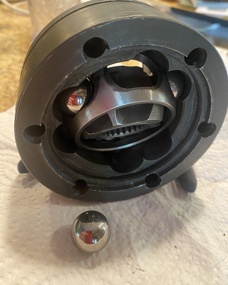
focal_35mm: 28
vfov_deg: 62.1
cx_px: 117
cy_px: 132
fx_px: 236
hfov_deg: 51.5
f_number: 1.8
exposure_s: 1/40
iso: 400
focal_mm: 4.25
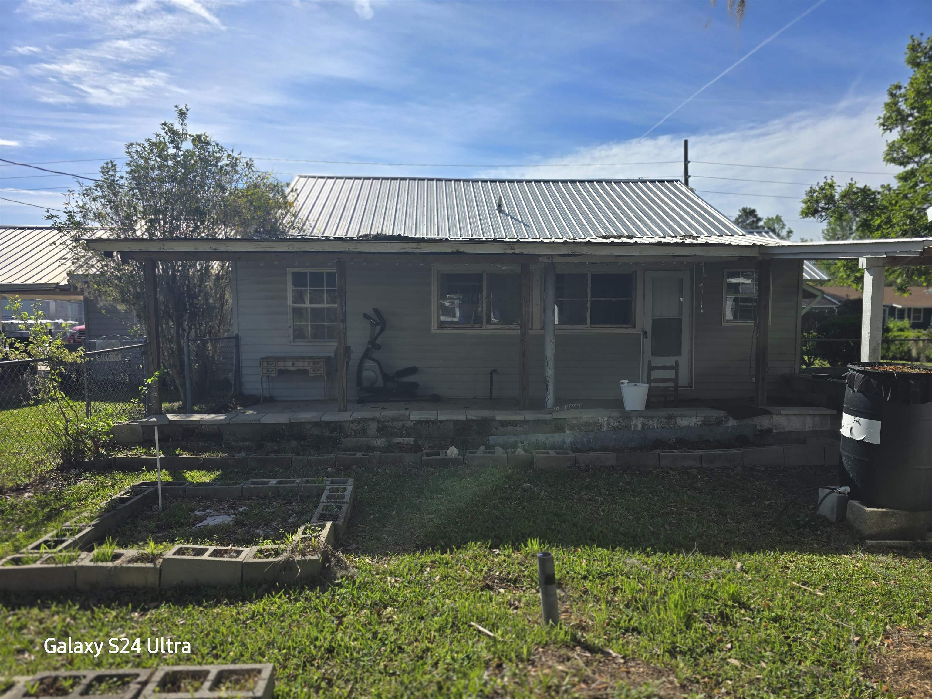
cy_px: 350
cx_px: 466
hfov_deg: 73.9
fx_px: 619
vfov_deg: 58.9
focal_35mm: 23
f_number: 1.7
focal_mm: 6.3
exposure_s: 1/2000
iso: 32
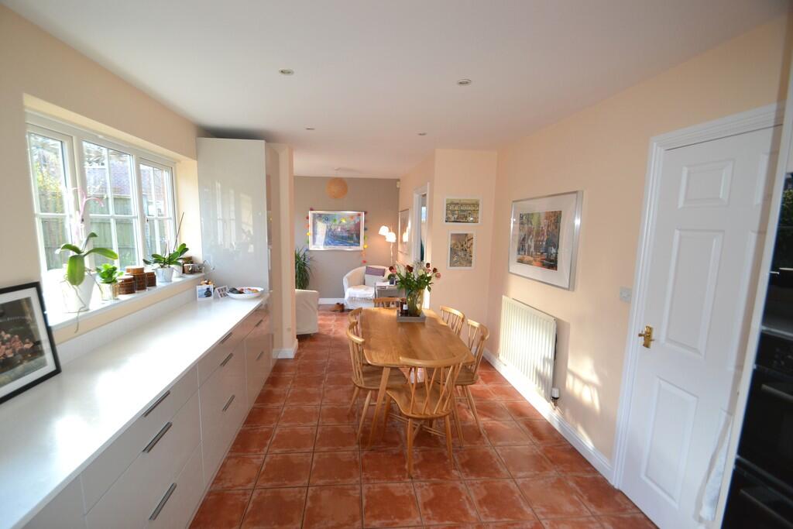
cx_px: 396
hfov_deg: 100.4
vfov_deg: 77.3
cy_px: 264
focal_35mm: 15
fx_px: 330
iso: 400
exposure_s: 1/60
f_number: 3.5
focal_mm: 10
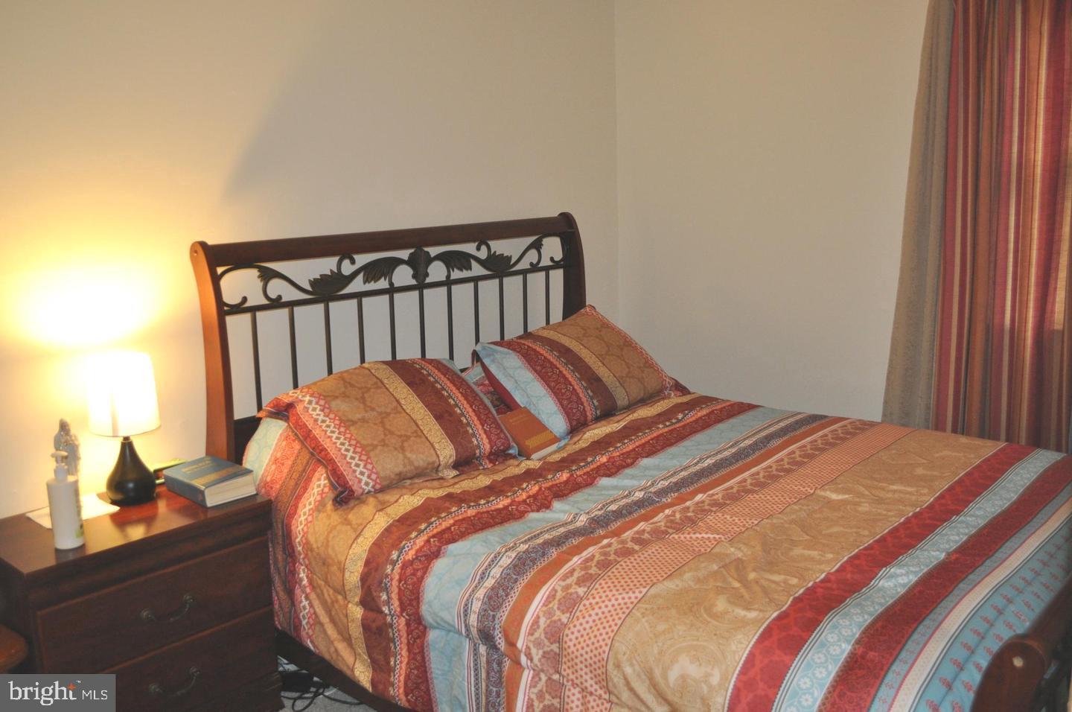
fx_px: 981
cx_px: 536
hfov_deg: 57.3
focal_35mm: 33
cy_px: 356
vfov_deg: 39.9
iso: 800
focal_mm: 22
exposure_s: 1/60
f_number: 3.8
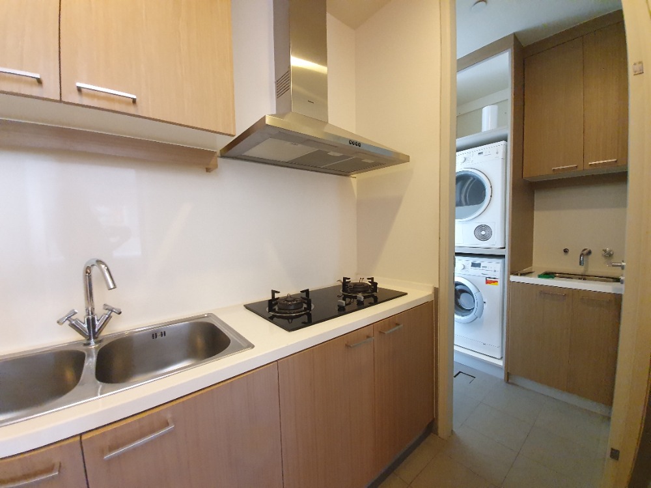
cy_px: 244
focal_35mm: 13
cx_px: 326
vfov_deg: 89.9
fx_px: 244
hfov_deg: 106.2
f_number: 2.2
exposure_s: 1/17
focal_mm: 1.8
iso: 640
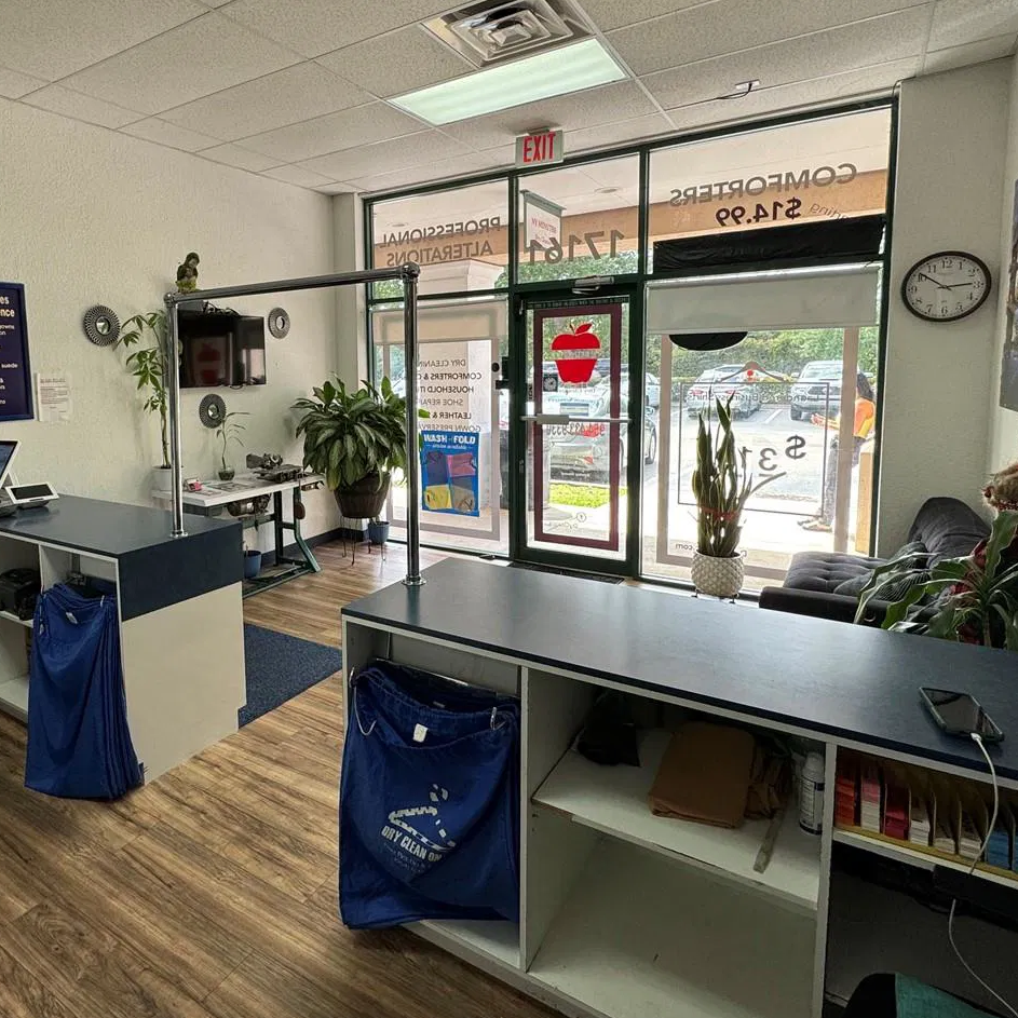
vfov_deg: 71.8
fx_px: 699
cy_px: 438
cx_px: 368
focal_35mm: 21
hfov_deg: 70.7
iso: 50
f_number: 2.2
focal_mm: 2.22
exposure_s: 1/99
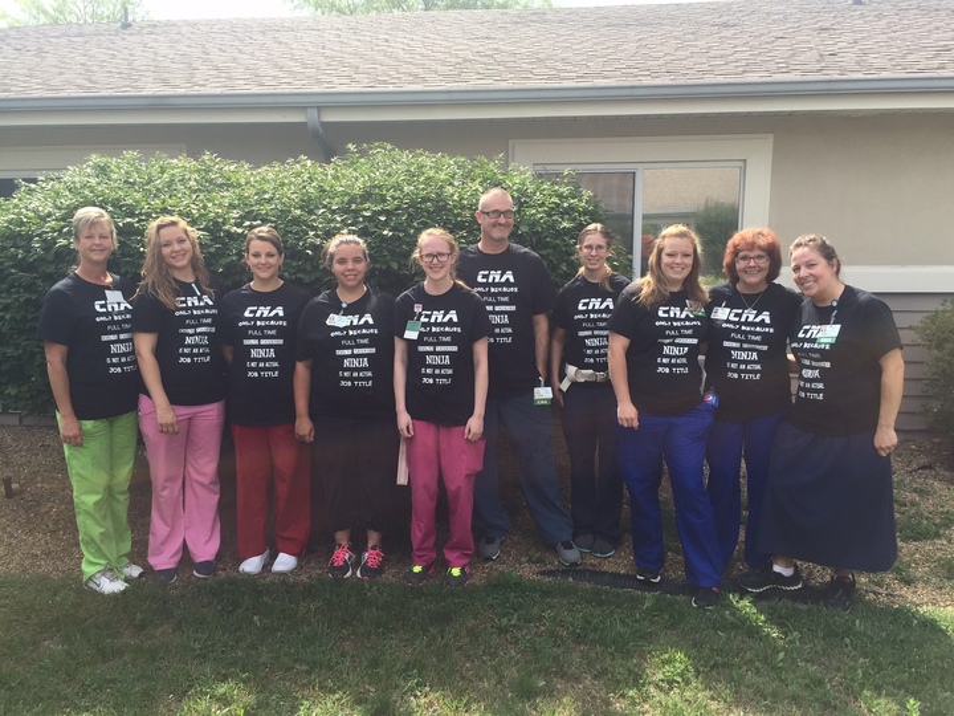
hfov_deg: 61.7
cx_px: 477
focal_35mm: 29
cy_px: 358
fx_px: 799
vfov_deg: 48.2
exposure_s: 1/719
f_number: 2.2
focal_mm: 4.15
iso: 32
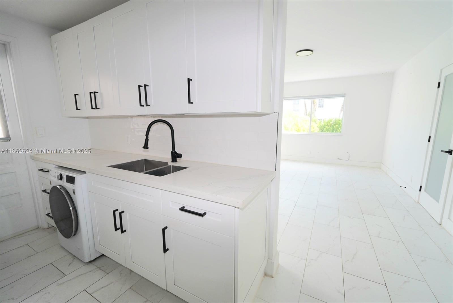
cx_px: 226
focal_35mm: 15
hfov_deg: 100.4
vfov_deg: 77.4
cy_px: 152
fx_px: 189
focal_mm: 10
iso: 250
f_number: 4
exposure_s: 1/60.2
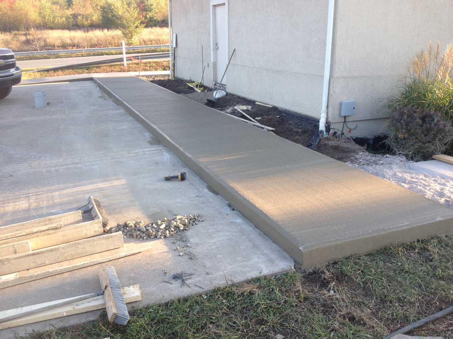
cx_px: 226
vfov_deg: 40.7
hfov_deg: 52.6
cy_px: 170
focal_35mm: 35
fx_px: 458
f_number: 2.4
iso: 50
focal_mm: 4.28
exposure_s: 1/194
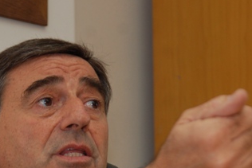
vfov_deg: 7.5
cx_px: 74
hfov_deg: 11.3
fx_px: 1275
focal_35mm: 182
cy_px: 151
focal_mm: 60
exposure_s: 1/60
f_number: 4.2
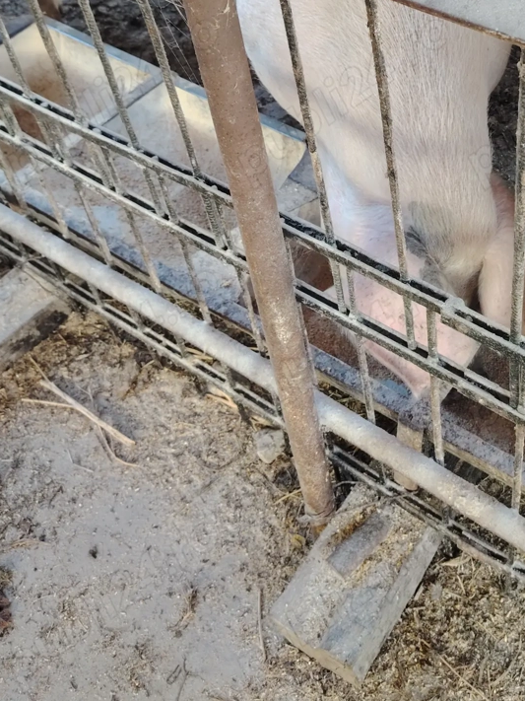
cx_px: 457
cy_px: 152
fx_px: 910
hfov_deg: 30.9
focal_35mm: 45
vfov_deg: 40.5
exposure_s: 1/50
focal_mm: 5.25
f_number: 1.75
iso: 338
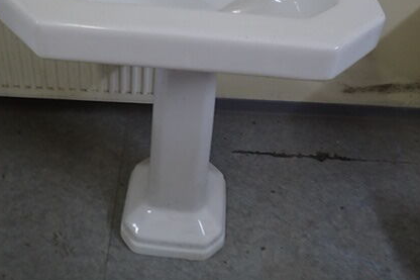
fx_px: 466
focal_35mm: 40
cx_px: 198
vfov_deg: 32.0
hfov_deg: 48.5
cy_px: 35
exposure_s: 1/30
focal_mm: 4.5
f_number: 2
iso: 200
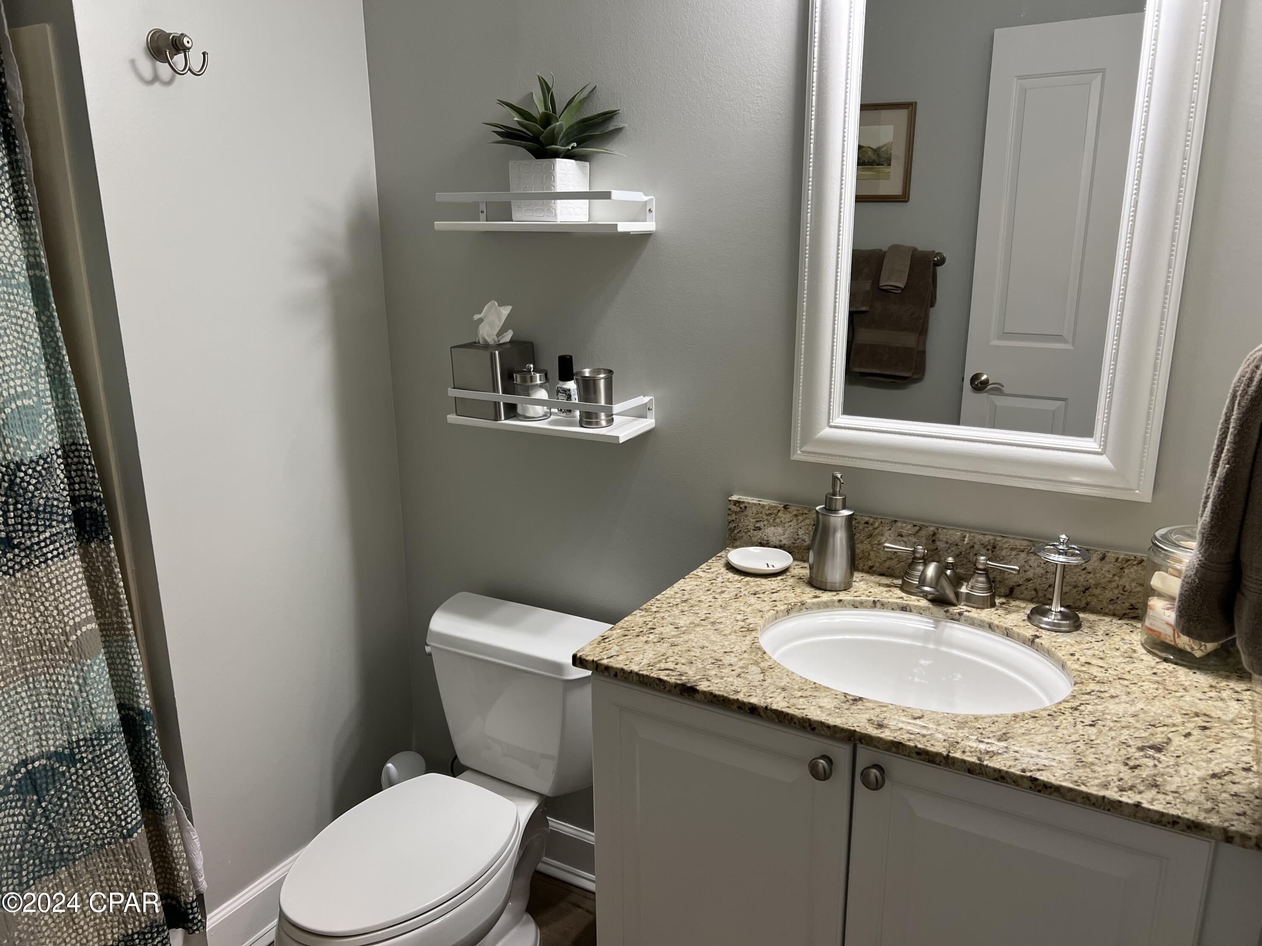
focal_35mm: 26
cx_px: 631
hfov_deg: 67.3
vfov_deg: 53.1
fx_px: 948
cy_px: 473
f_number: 1.5
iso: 125
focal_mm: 5.7
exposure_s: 1/120
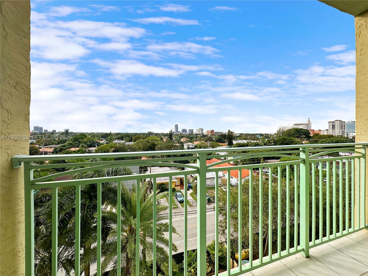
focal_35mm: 14
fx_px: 149
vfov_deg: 85.7
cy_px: 138
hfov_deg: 102.1
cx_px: 184
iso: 50
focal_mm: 2.22
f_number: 2.2
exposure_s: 1/3900
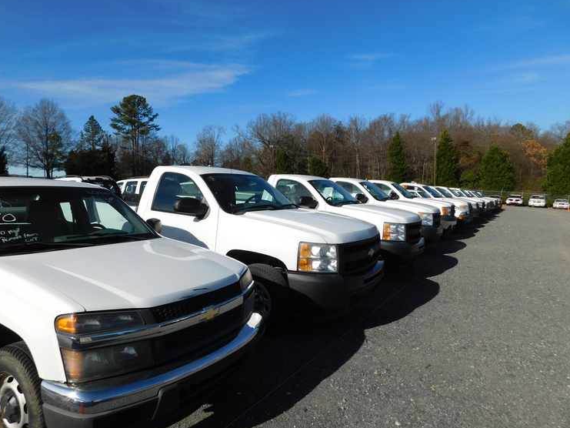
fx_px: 395
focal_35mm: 24
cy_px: 213
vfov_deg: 56.8
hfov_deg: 71.6
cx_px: 278
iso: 125
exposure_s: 1/800
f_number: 6
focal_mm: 4
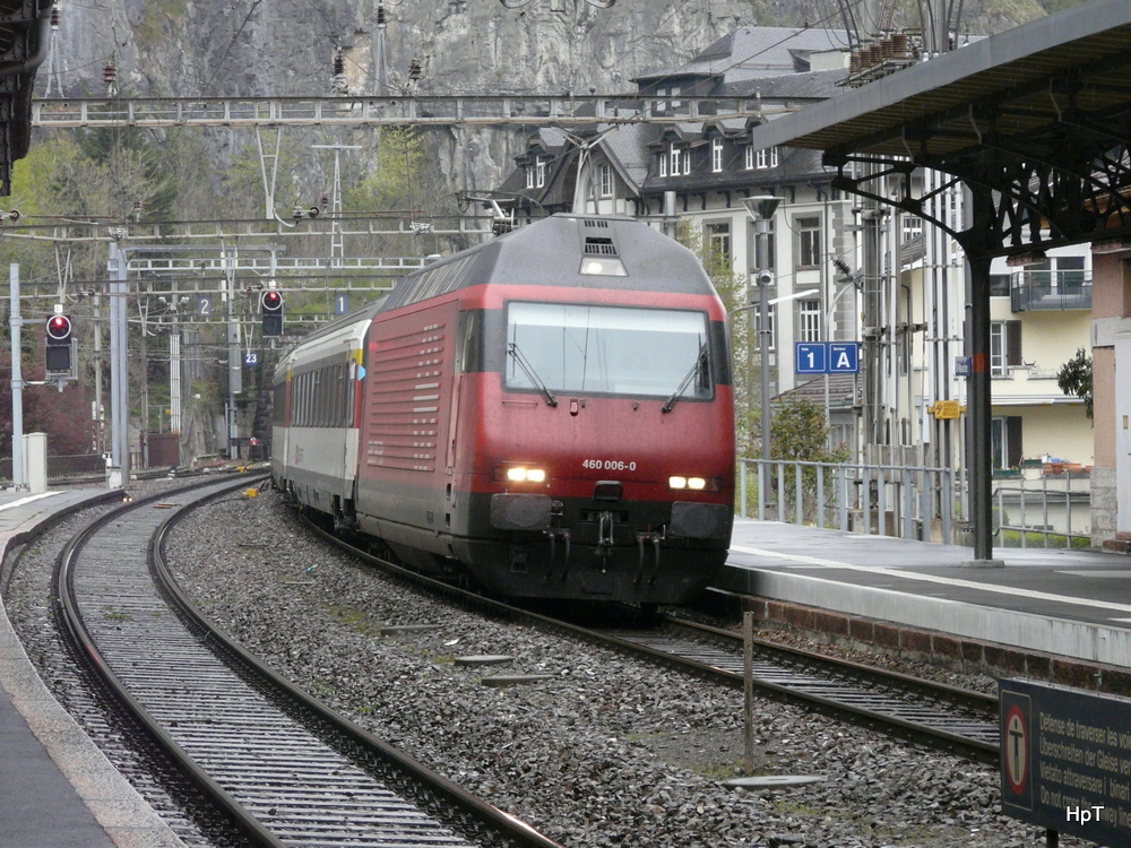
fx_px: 4803
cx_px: 566
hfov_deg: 13.4
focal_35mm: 147
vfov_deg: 10.1
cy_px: 424
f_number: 3.6
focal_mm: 24.2
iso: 320
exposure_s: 1/250
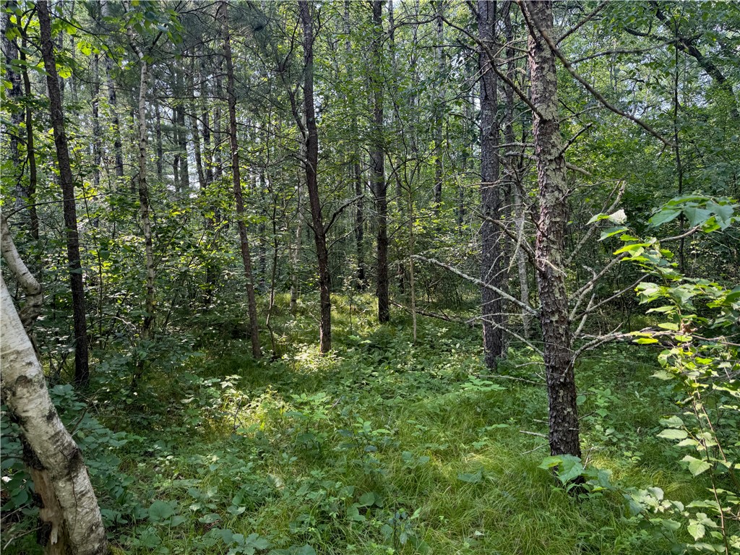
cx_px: 370
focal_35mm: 24
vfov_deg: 56.8
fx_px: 513
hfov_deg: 71.6
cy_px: 278
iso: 80
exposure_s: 1/121
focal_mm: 6.76
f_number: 1.78
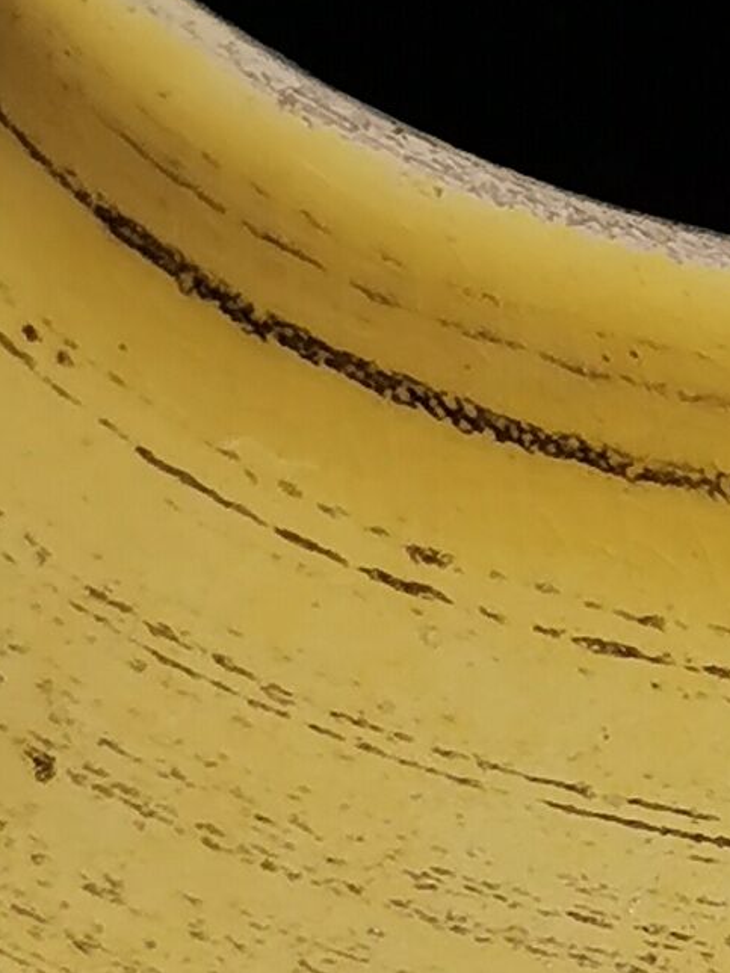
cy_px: 1118
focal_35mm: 204
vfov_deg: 9.6
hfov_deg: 7.2
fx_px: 5736
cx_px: 1073
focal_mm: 5.58
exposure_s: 1/69
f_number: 1.8
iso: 50
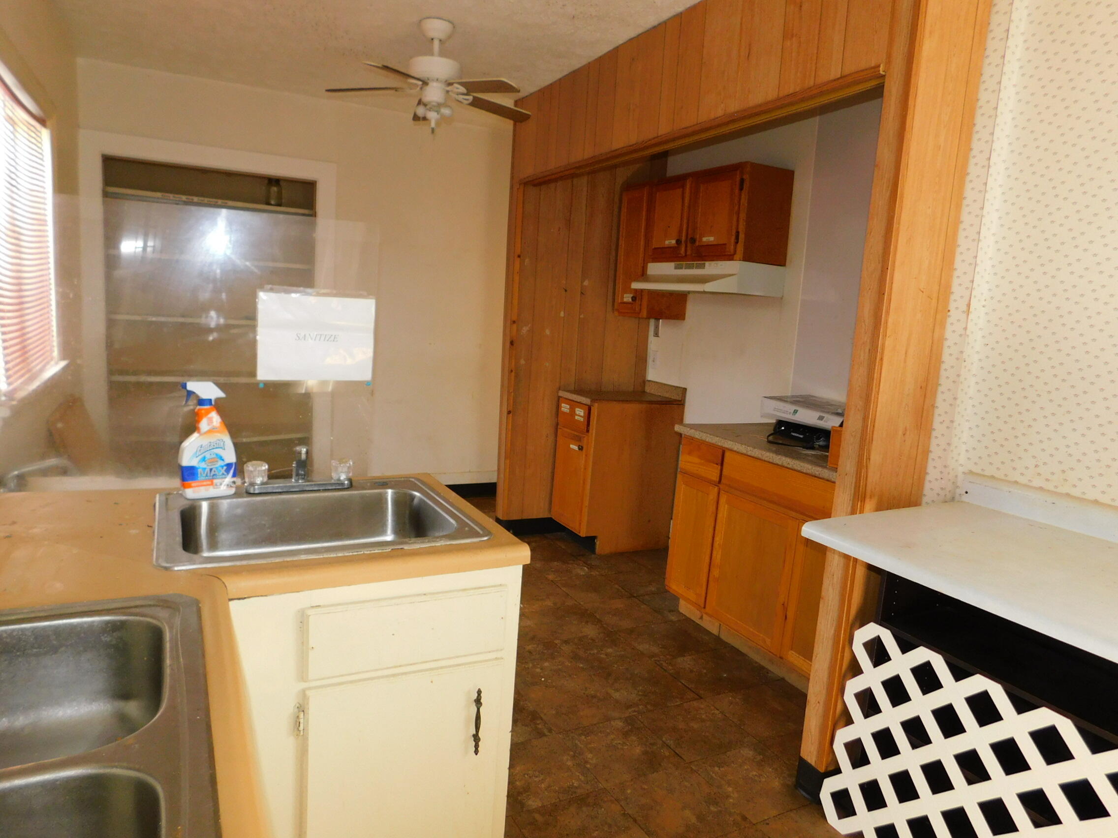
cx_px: 559
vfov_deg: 58.9
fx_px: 743
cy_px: 419
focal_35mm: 23
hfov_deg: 73.9
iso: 200
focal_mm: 4
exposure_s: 1/30
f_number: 3
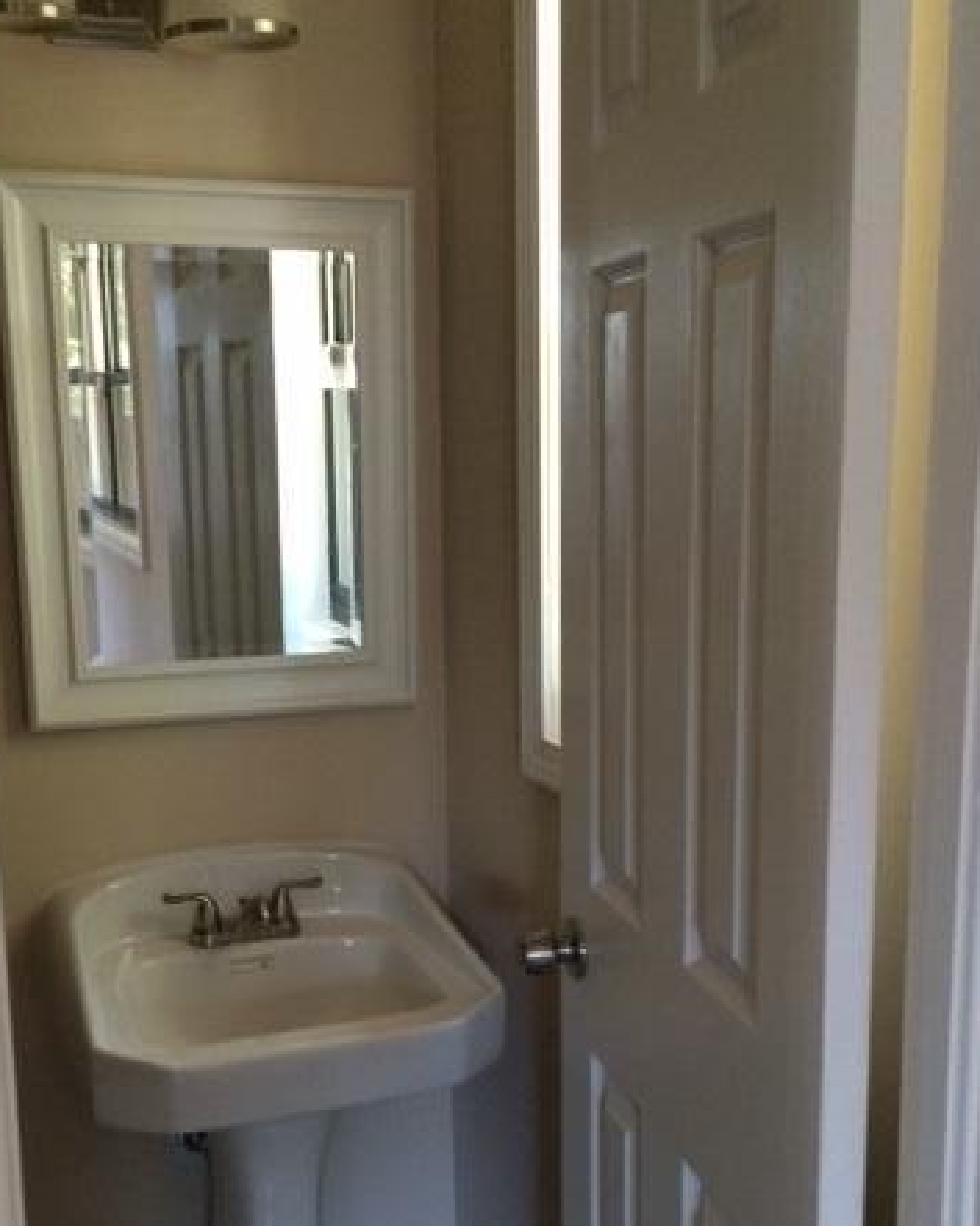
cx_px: 408
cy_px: 732
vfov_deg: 44.6
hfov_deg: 36.4
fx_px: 1488
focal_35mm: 41
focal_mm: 4.15
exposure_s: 1/30
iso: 320
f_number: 2.2
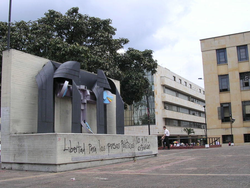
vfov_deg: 33.6
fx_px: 311
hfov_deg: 43.8
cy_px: 91
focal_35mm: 43
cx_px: 122
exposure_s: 1/356
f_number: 5.6
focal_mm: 5.8
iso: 100
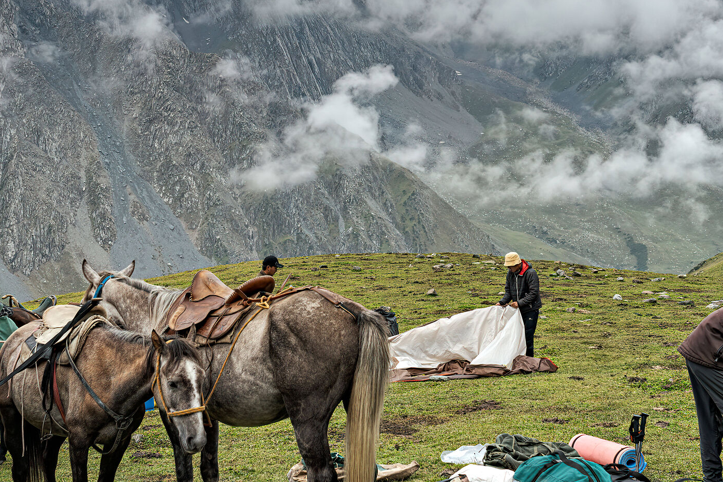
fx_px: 1345
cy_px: 205
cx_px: 350
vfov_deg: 20.3
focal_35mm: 67
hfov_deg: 30.1
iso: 100
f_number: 7.1
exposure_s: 1/125
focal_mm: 39
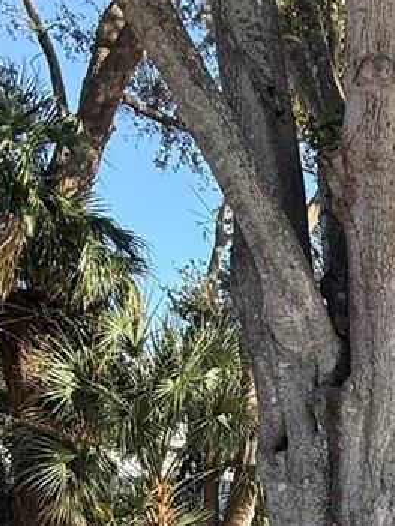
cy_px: 690
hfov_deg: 26.3
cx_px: 497
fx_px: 729
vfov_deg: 30.7
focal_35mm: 48
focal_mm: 2.22
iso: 64
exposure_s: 1/465
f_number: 2.2
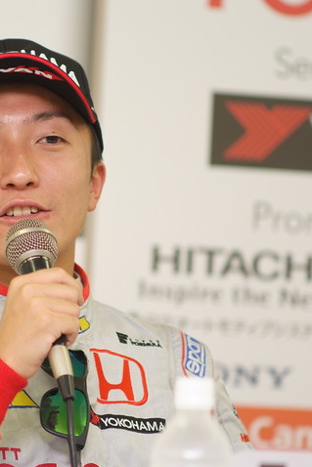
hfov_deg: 5.8
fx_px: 3092
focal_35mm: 238
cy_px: 234
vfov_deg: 8.6
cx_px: 17
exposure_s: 1/125
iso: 400
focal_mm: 105
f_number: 2.5
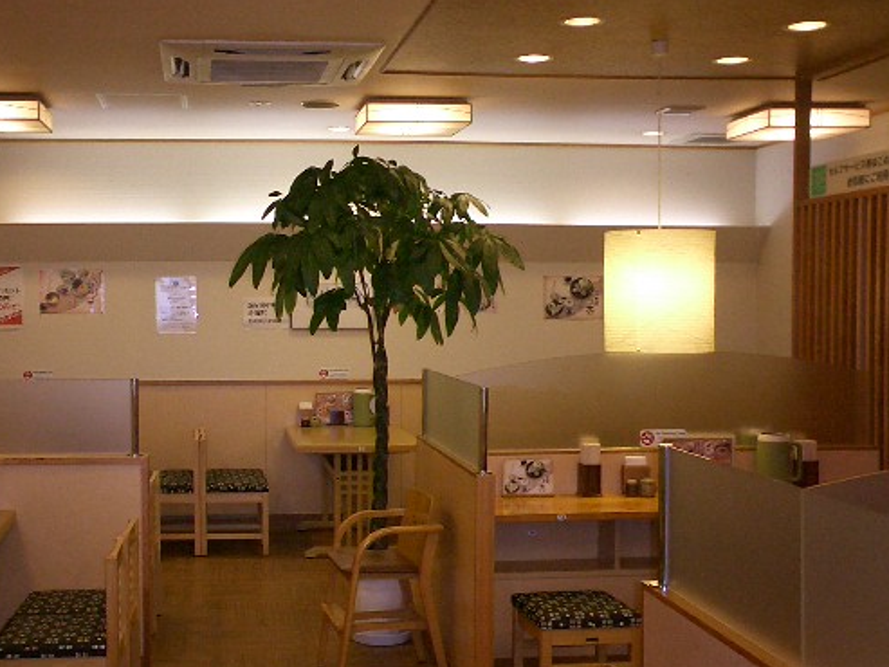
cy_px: 343
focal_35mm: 48
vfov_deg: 30.3
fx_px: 1233
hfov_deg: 39.4
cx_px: 326
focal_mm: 5.6
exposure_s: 1/40
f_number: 3.5
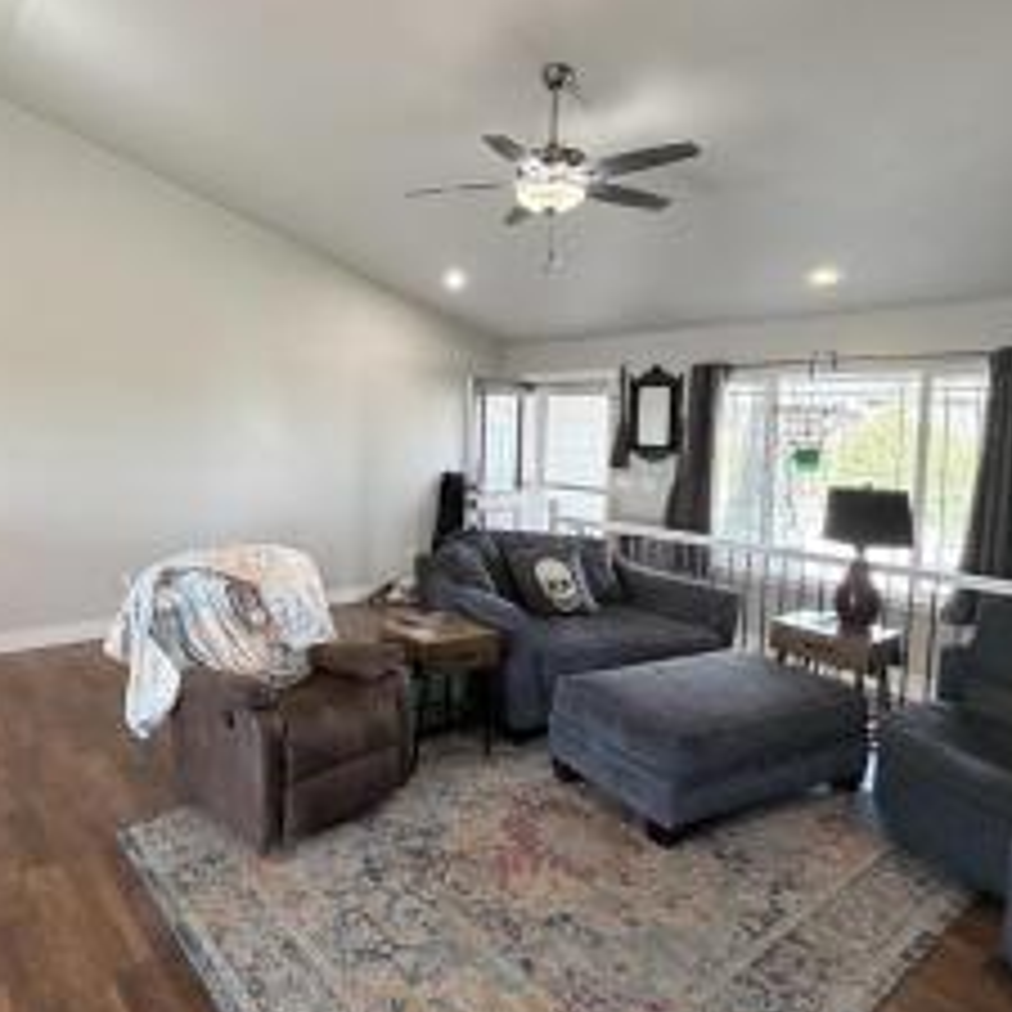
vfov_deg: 69.4
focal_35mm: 22
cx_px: 369
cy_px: 450
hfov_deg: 68.4
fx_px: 728
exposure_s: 1/60
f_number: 2.2
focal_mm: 2.22
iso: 160
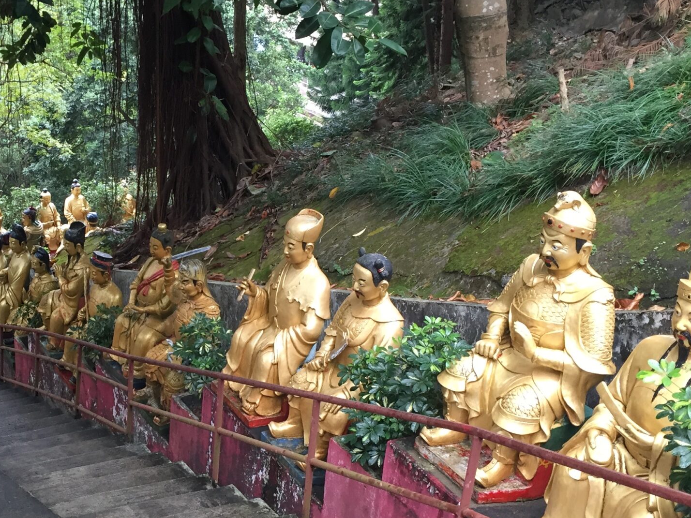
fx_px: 1038
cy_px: 337
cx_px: 182
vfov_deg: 27.9
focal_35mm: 52
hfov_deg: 36.1
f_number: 2.2
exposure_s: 1/33
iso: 100
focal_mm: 4.15
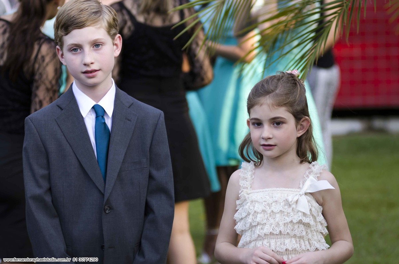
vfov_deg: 9.9
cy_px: 132
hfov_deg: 14.9
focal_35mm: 138
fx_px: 1526
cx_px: 200
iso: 200
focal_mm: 92
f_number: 2.8
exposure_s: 1/160
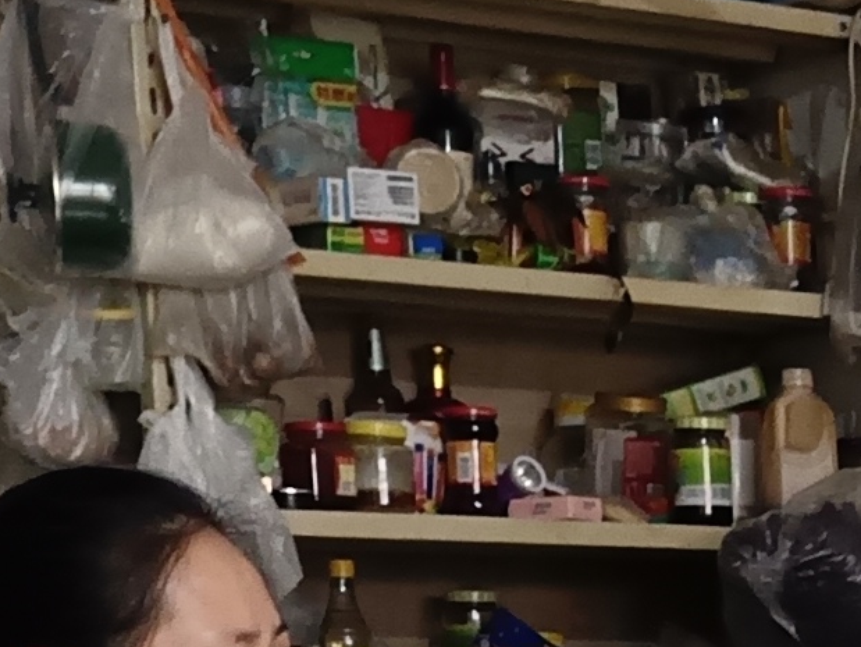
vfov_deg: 9.0
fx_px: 3858
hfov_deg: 11.7
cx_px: 1568
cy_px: 1302
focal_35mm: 155
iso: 2841
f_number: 1.75
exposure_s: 1/25
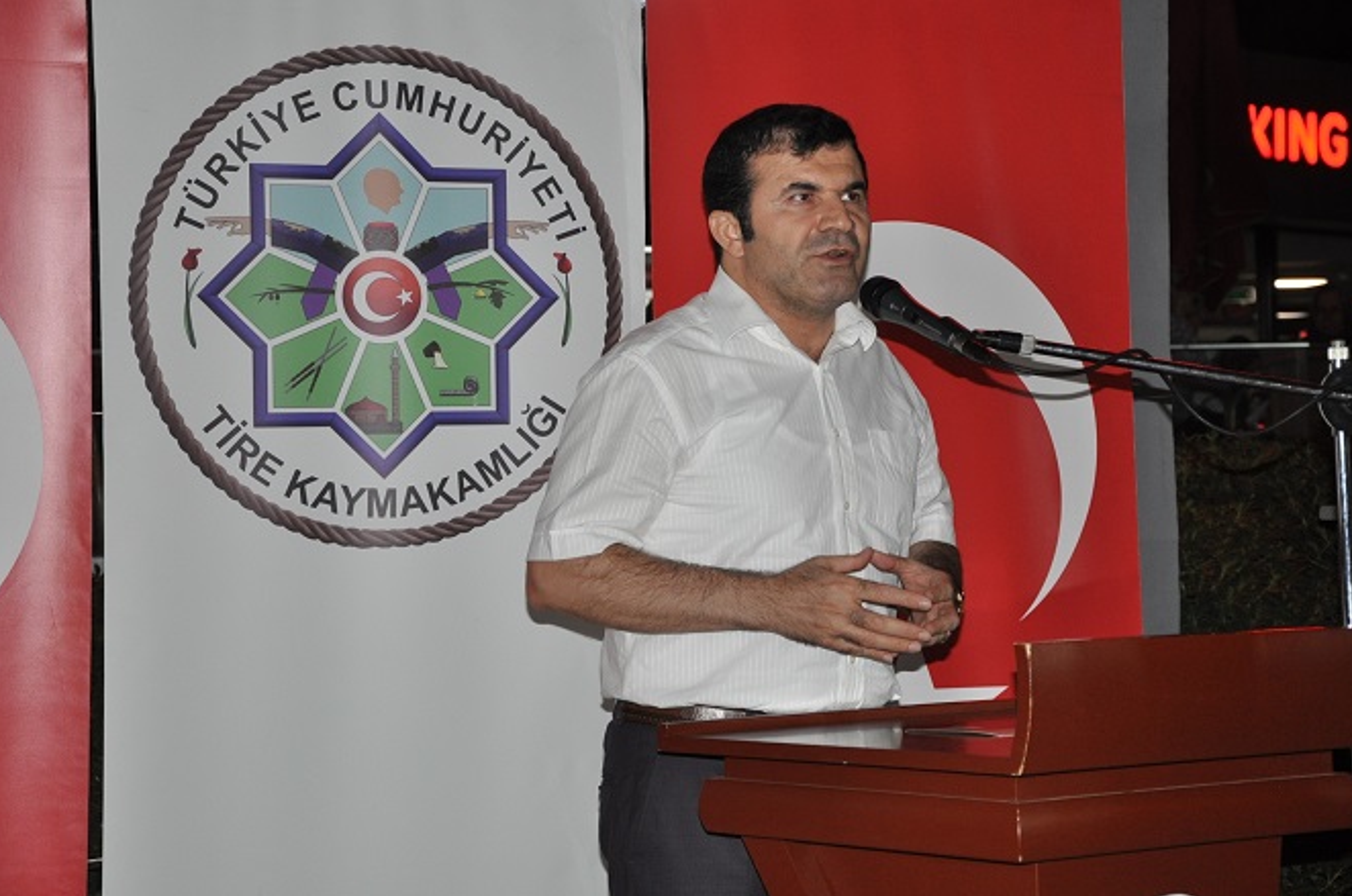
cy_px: 452
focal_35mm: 79
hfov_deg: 25.7
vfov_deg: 17.2
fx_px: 2962
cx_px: 678
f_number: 5
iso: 800
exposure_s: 1/60
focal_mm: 52
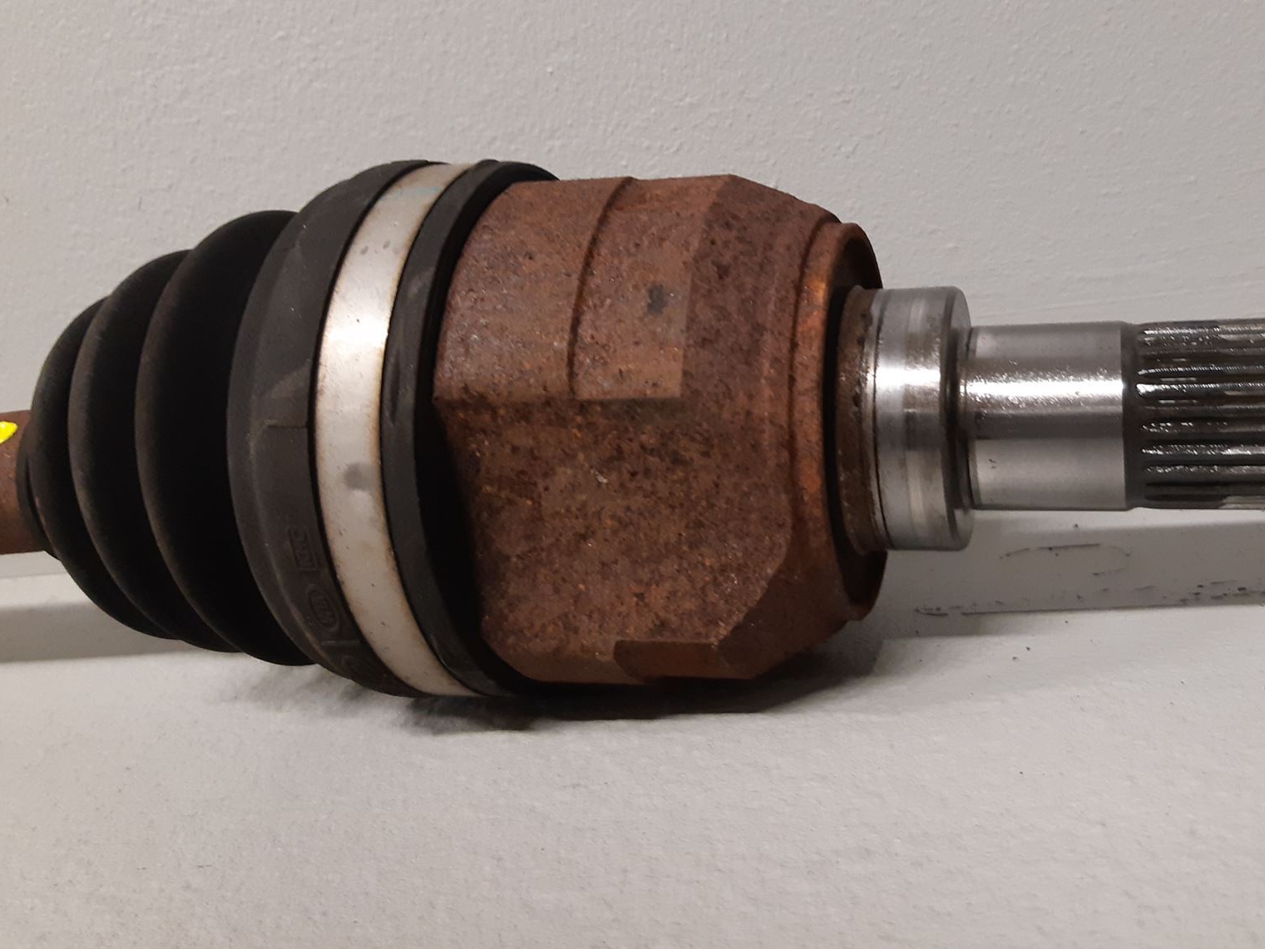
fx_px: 1279
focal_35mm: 35
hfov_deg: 52.3
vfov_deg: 40.6
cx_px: 749
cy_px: 399
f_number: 1.7
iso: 250
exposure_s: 1/50
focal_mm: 3.93
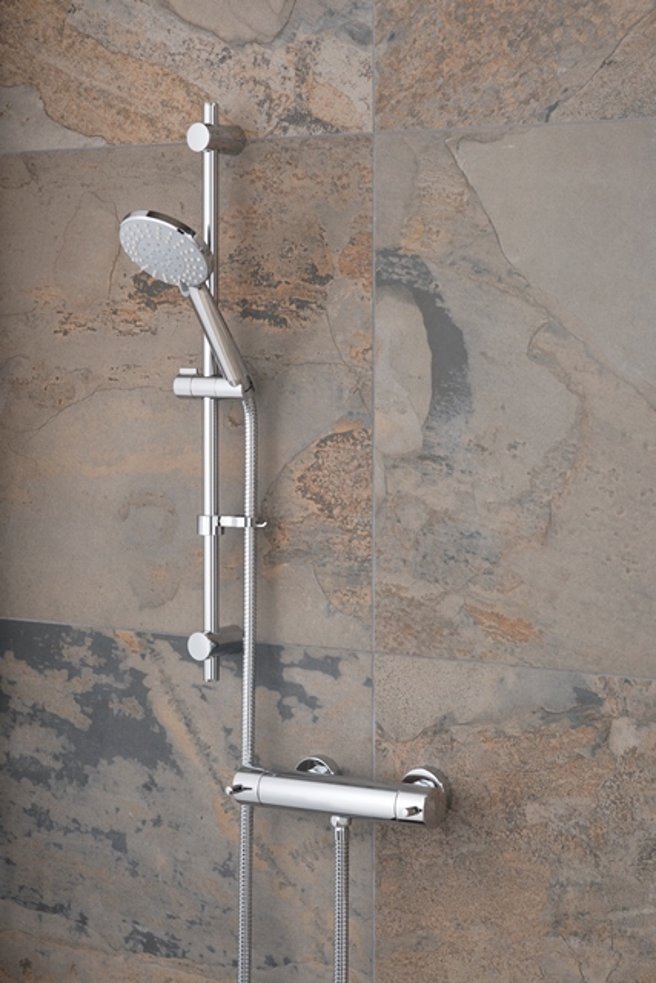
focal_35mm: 85
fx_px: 2322
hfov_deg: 16.1
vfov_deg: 23.9
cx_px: 328
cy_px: 492
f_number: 11
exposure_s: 1/13
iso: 64
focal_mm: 85
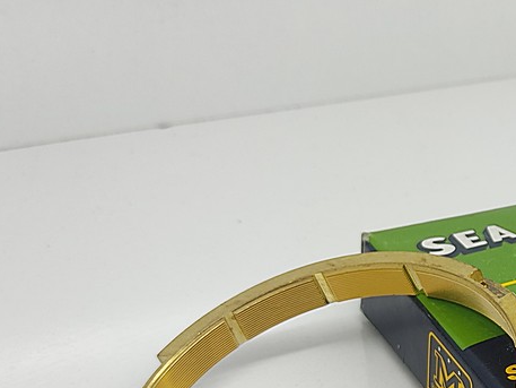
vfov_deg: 19.5
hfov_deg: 24.5
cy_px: 361
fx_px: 1103
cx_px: 576
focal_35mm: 74
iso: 156
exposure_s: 1/100
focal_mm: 4.74
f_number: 1.79
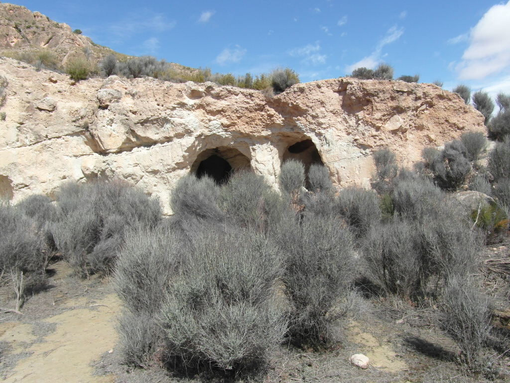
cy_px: 192
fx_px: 354
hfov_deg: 71.6
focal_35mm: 24
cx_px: 255
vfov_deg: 56.8
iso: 80
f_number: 5.2
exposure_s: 1/250
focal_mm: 4
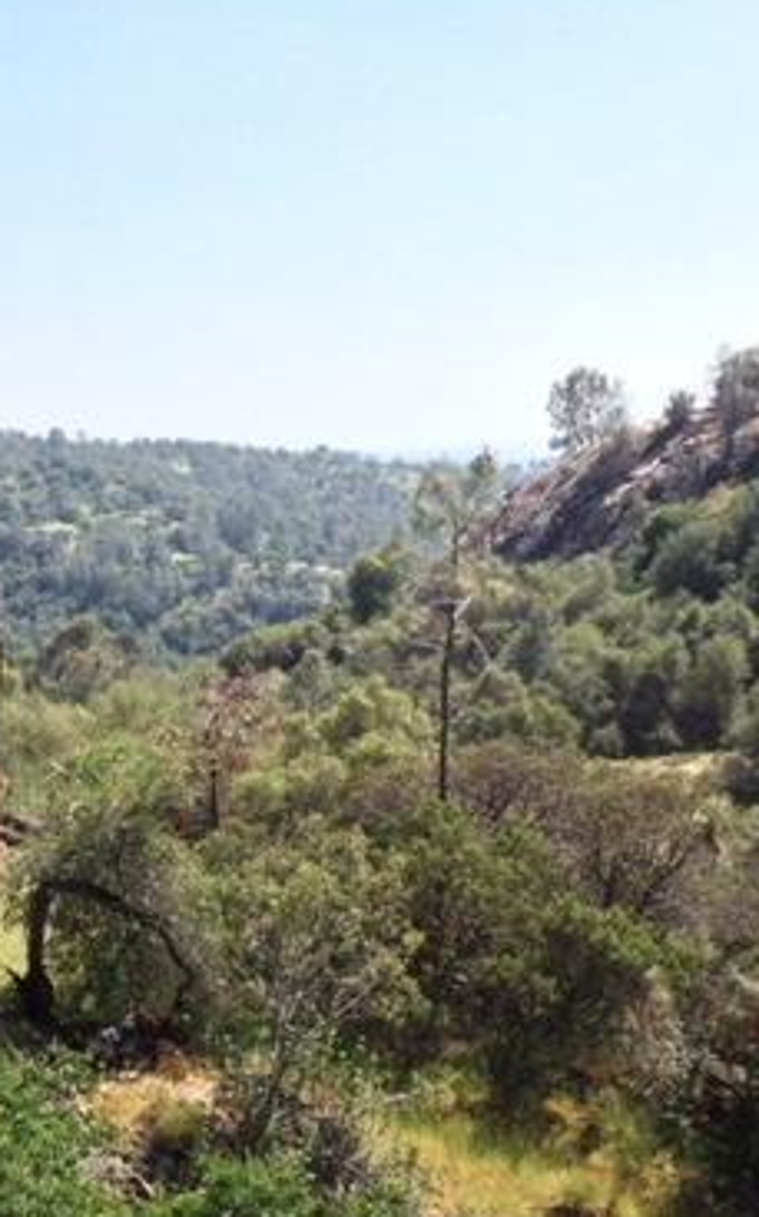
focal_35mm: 61
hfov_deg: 21.3
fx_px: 2021
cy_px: 756
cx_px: 338
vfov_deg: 33.3
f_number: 2.4
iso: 50
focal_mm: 4.13
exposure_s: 1/1642
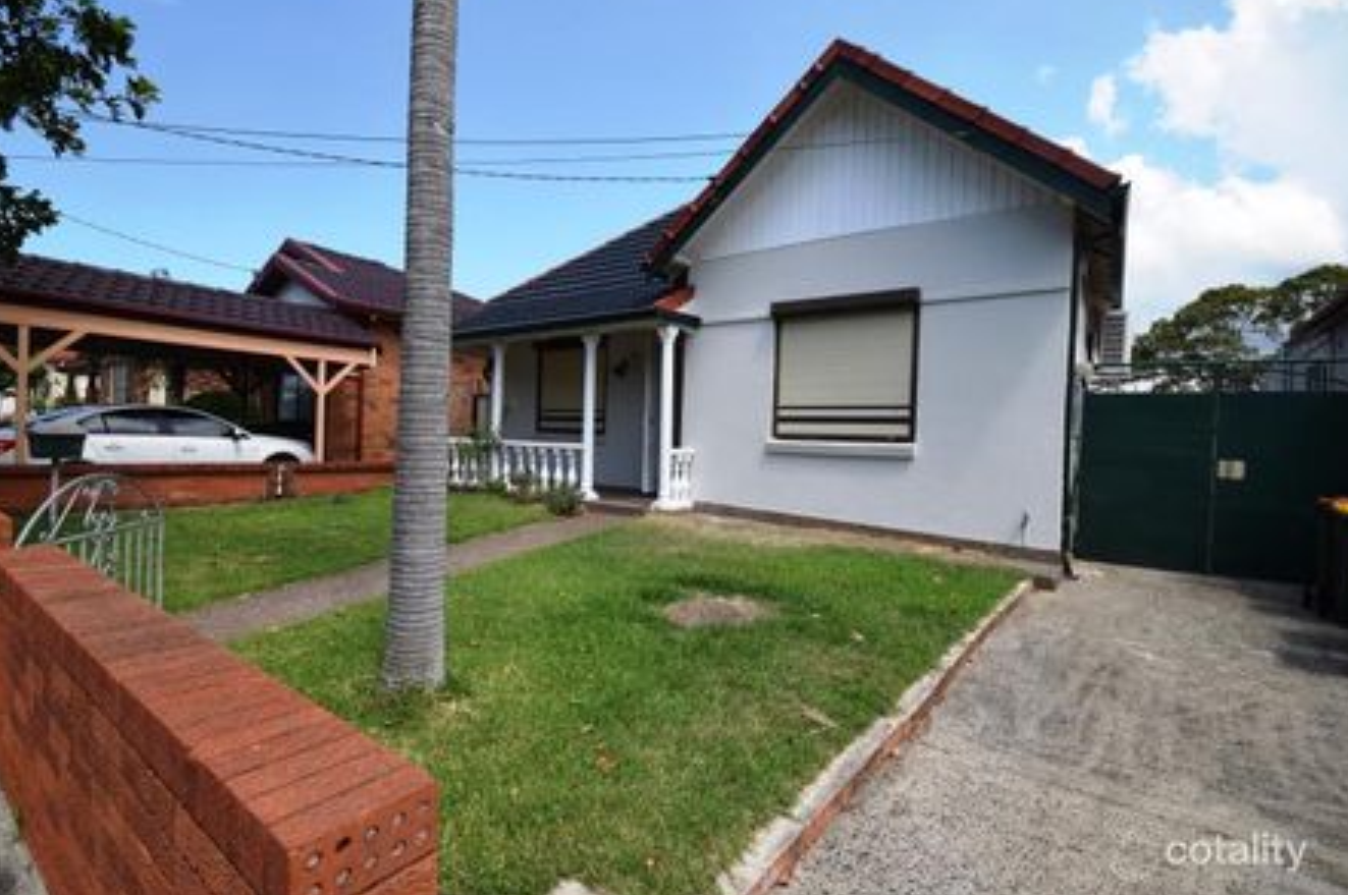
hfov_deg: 96.7
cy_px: 435
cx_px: 639
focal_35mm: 16
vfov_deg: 73.6
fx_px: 598
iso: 200
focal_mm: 10
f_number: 9
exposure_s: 1/320
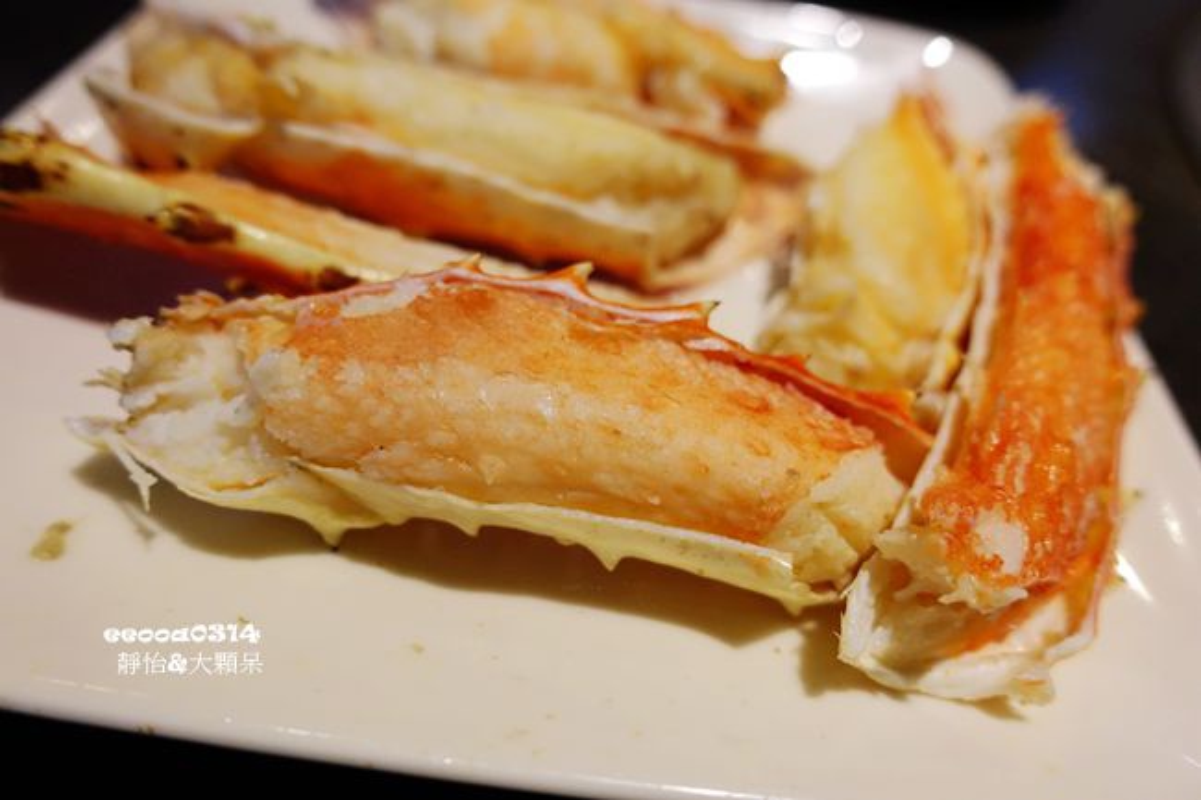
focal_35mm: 24
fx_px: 800
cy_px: 400
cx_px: 600
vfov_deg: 53.1
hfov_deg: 73.8
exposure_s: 1/50
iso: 800
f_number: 2.5
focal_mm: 8.8
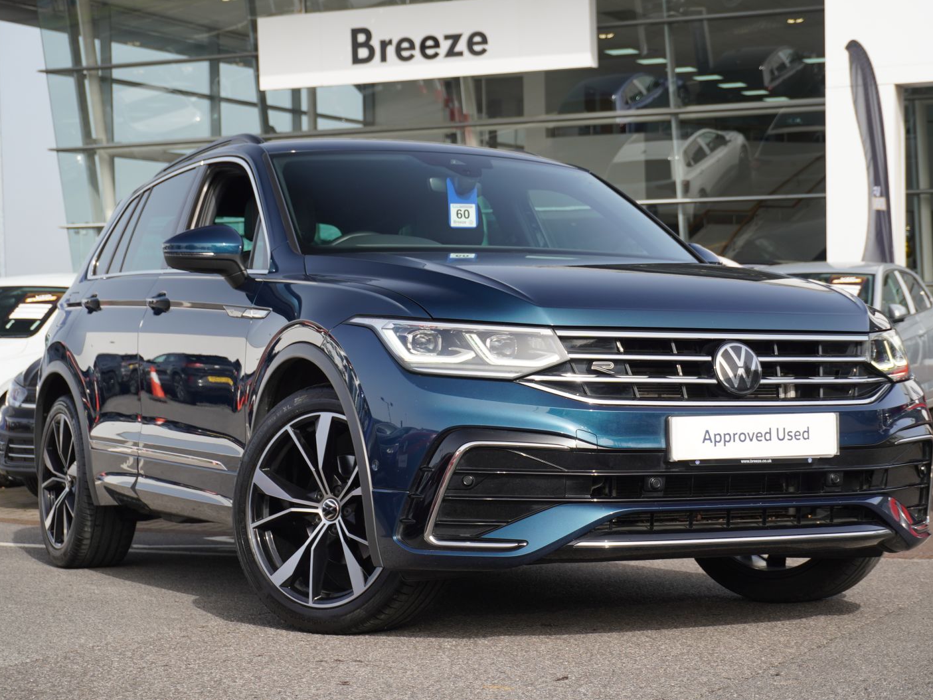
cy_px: 351
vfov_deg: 20.9
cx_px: 504
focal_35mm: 71
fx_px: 1902
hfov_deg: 27.6
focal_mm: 43
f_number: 5.6
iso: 100
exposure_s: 1/200
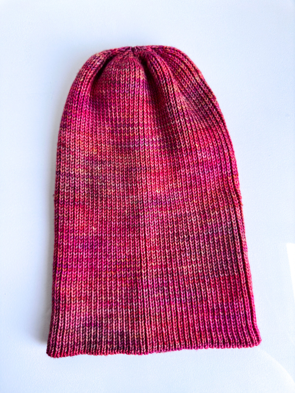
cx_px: 148
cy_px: 196
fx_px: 273
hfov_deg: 56.8
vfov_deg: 71.6
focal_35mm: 24
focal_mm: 6.86
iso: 125
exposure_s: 1/80
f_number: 1.8
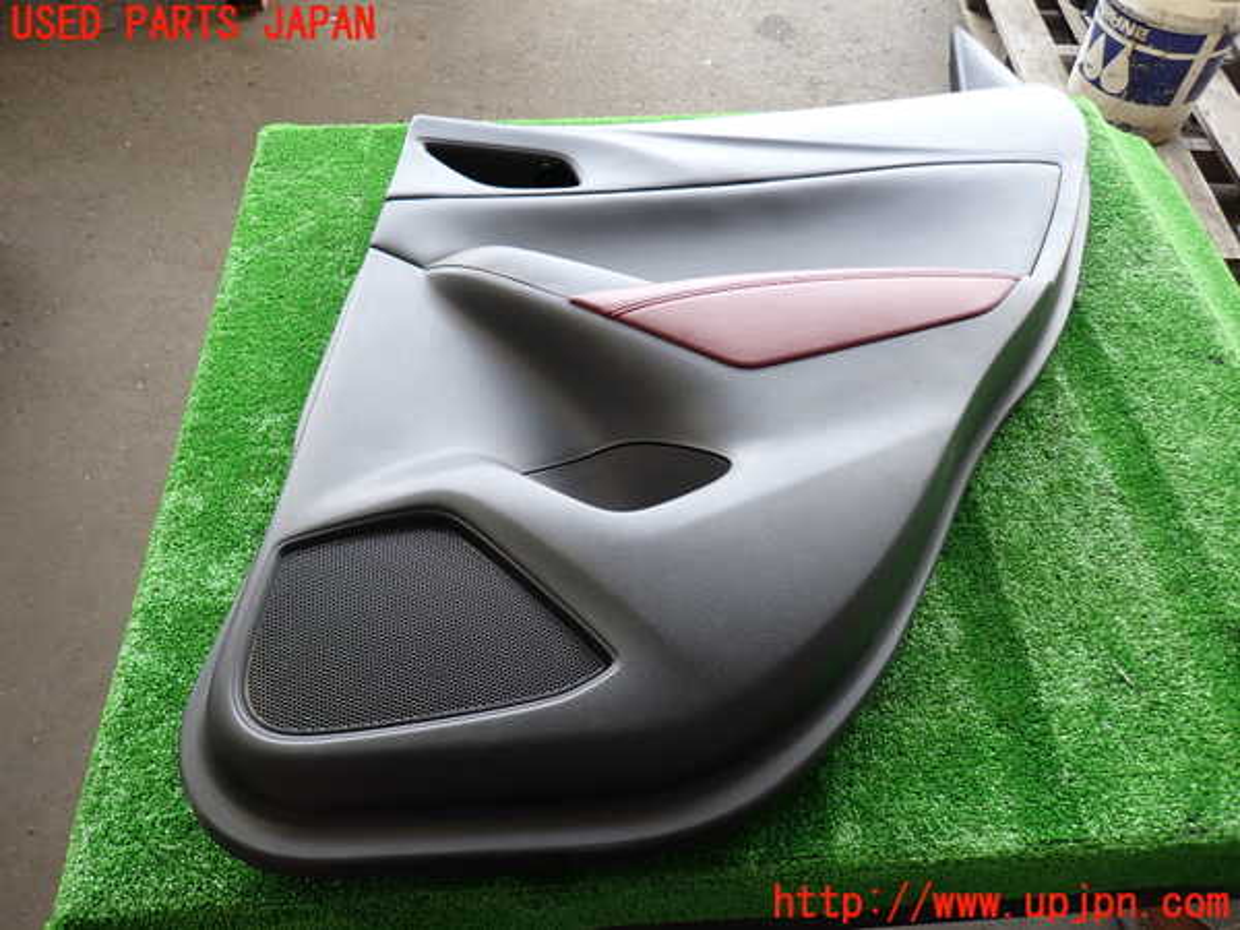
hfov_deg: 69.4
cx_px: 620
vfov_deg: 54.9
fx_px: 896
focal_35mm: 25
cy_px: 465
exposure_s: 1/60
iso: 125
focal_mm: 4.5
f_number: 2
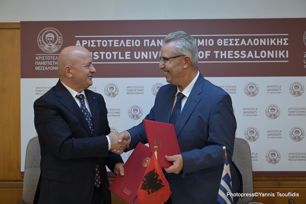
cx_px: 153
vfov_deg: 24.6
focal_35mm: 55
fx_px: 467
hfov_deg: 36.3
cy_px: 102
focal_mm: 55
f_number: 4.5
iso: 2500
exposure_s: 1/200
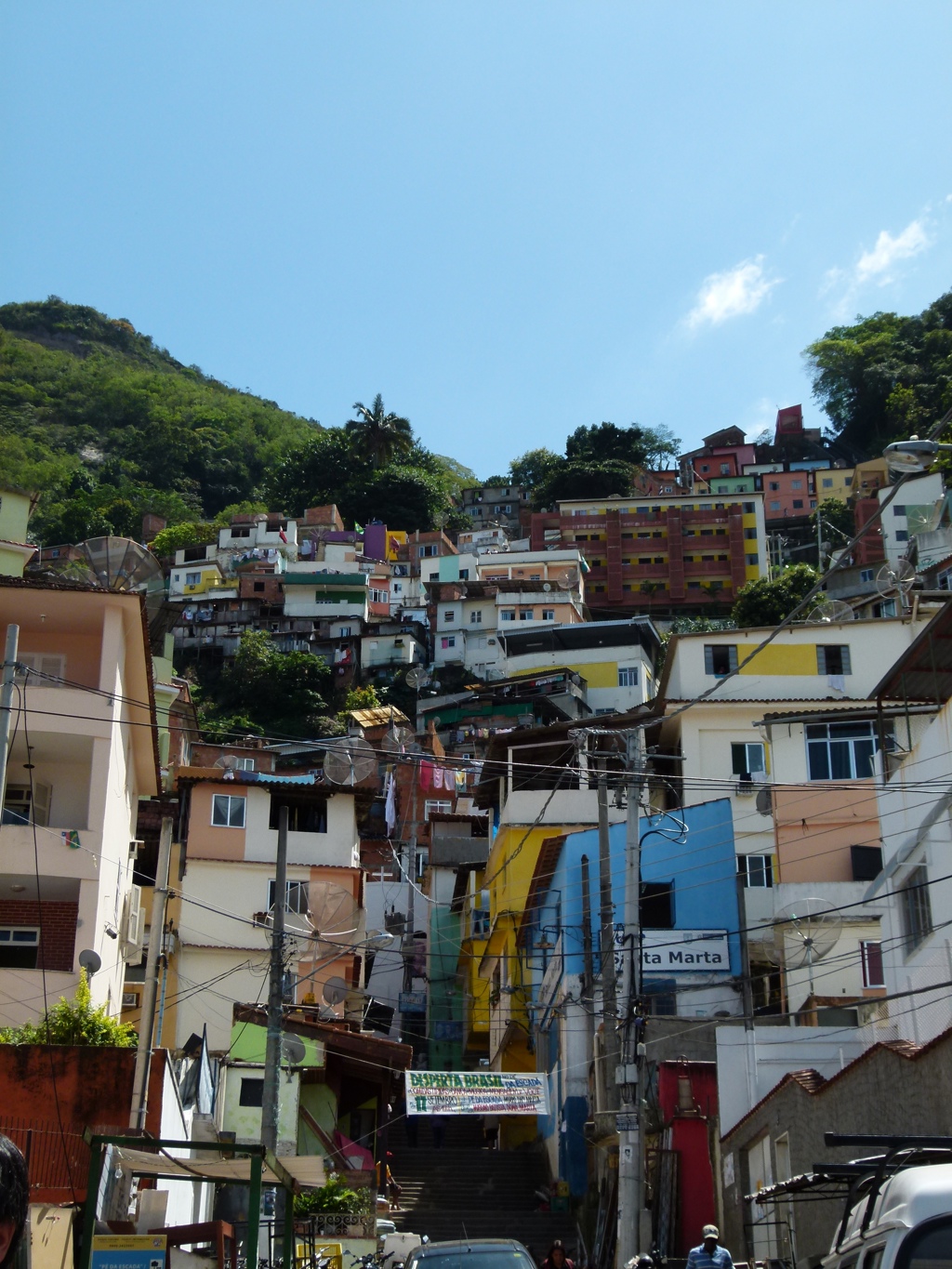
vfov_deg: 35.5
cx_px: 476
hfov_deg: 27.0
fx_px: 1980
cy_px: 634
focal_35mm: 54
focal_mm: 9.7
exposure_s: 1/800
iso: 100
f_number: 4
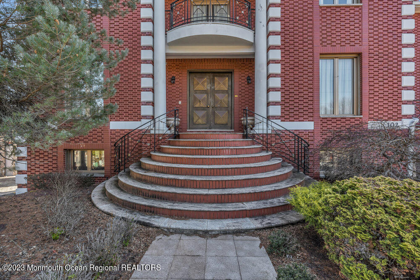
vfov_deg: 73.8
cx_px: 210
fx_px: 187
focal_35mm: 16
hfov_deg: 96.7
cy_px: 140
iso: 400
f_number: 8
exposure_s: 1/160
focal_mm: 16
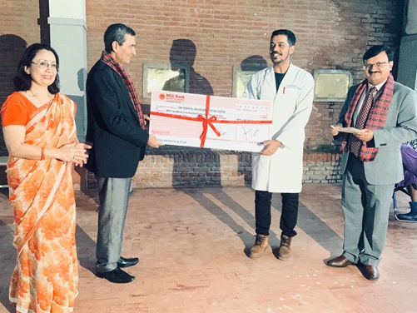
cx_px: 208
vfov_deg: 48.2
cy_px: 156
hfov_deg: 61.6
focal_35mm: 29
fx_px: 349
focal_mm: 4.15
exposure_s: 1/33
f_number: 2.2
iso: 100
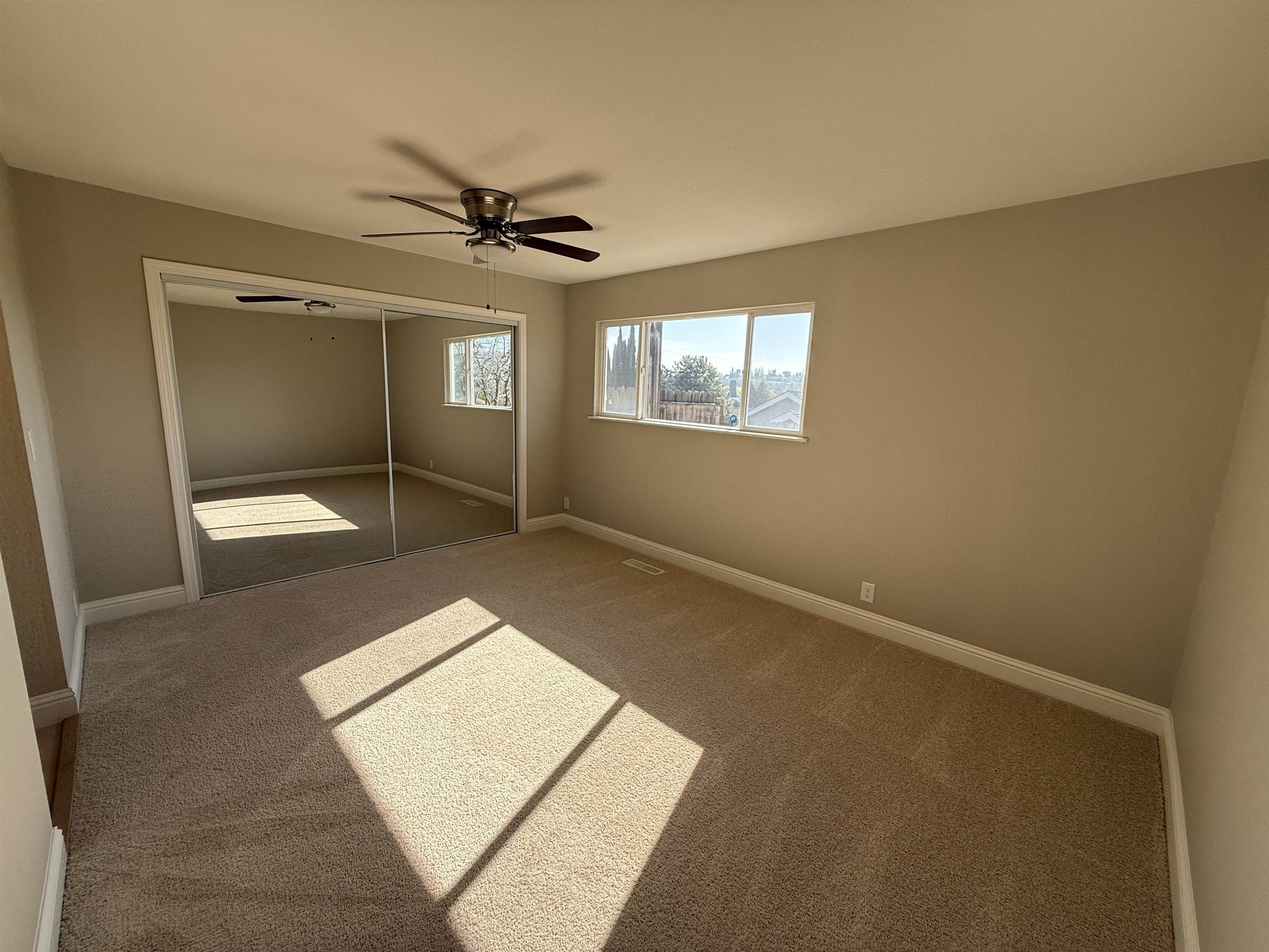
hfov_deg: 102.1
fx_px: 513
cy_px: 476
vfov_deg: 85.7
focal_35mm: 14
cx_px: 634
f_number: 2.2
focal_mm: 2.22
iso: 64
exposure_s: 1/442
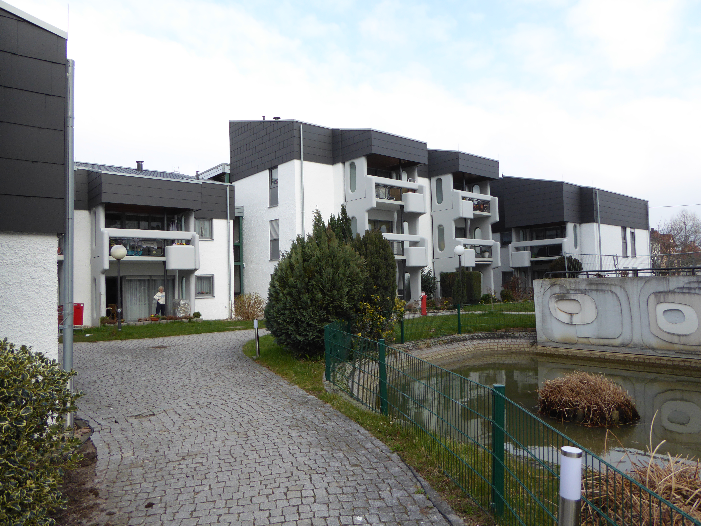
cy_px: 263
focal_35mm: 24
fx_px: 486
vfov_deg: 56.8
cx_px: 350
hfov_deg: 71.6
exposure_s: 1/320
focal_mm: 4.3
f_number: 3.3
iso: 100
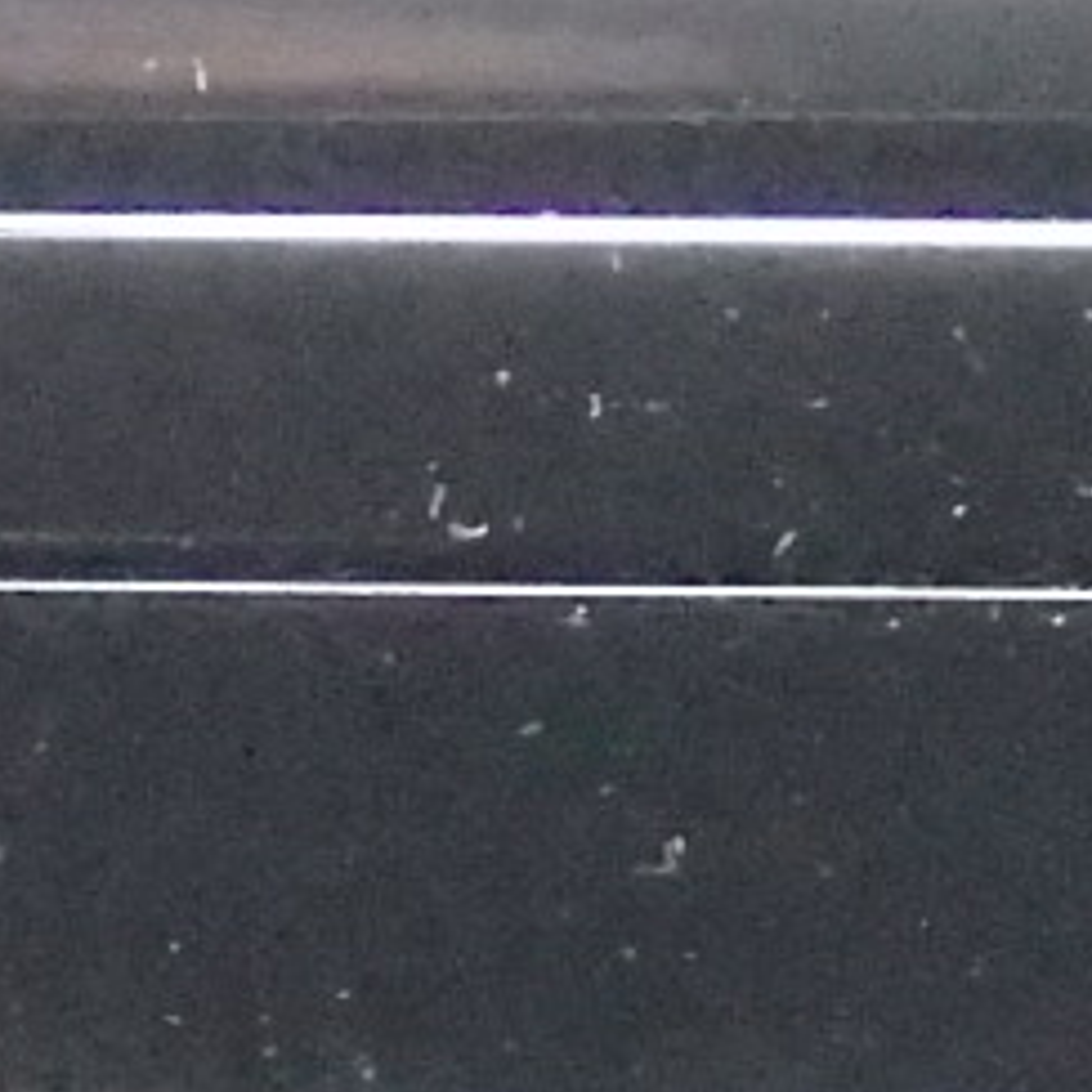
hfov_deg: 3.8
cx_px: -1262
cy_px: 2135
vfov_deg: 3.8
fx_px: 16382
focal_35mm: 459
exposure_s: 1/100
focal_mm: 11.9
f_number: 4.4
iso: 3200
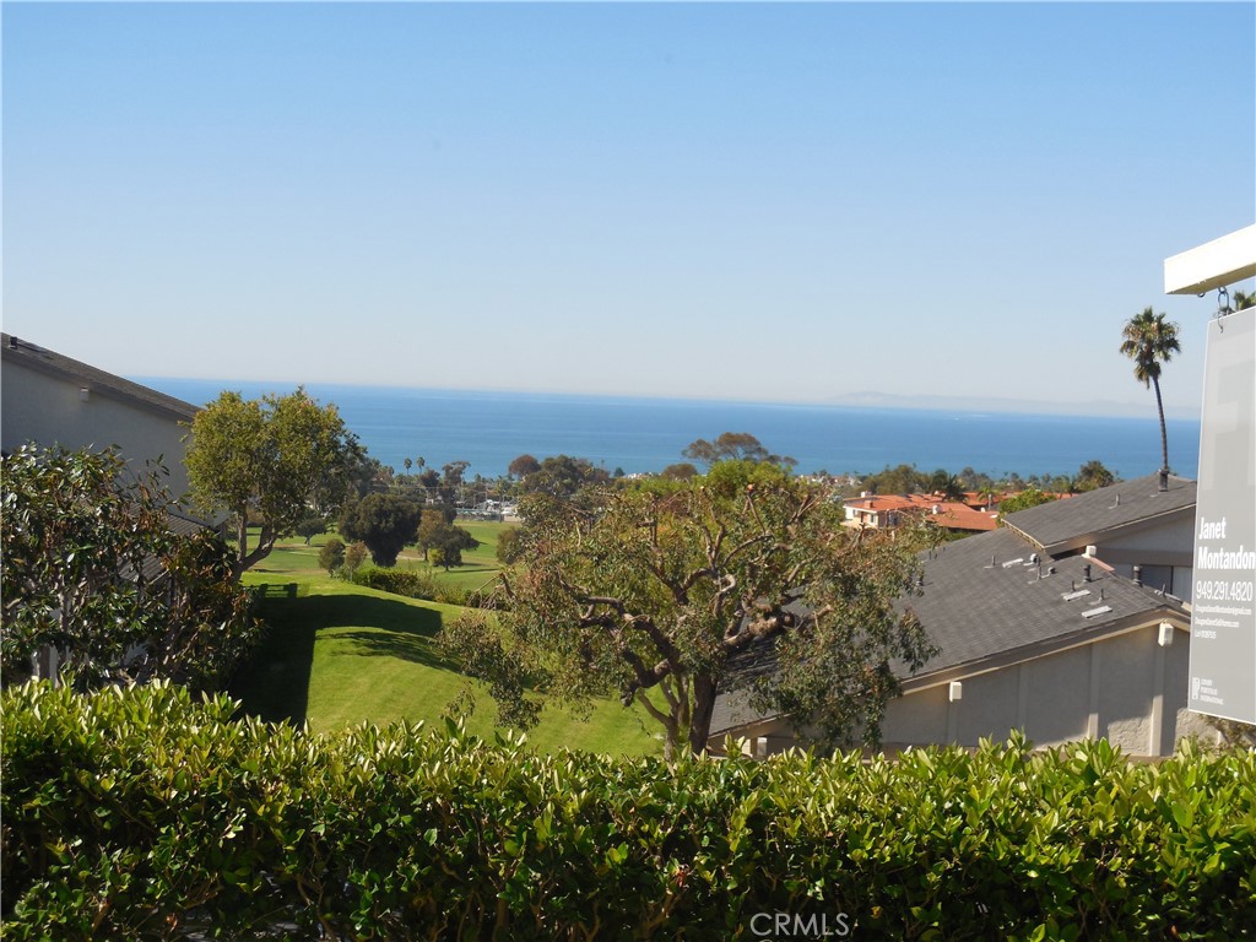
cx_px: 628
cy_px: 471
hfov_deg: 29.4
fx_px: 2395
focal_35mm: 66
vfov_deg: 22.3
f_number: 4.2
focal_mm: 10.9
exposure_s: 1/500
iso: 125
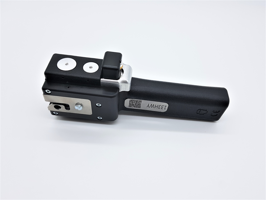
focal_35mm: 26
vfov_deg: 53.1
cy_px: 100
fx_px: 200
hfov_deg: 67.3
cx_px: 133
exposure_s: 1/463
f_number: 1.7
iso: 50
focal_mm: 4.2
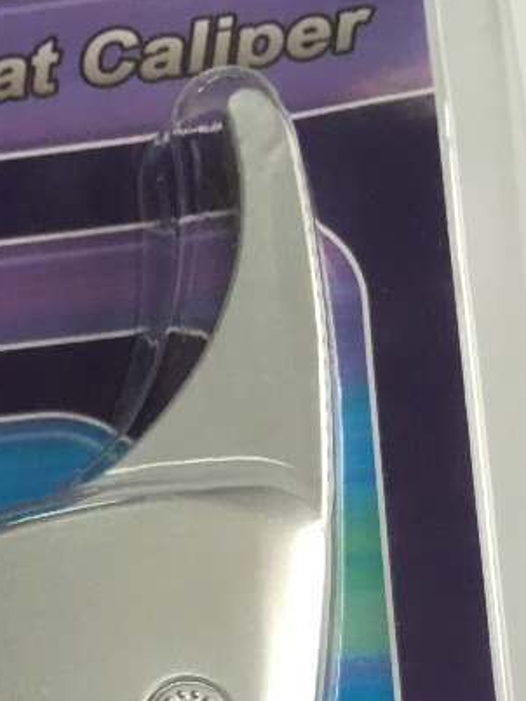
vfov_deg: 24.8
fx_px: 1460
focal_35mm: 72
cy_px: 809
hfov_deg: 19.6
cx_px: -54
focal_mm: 4.15
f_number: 2.2
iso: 50
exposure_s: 1/33
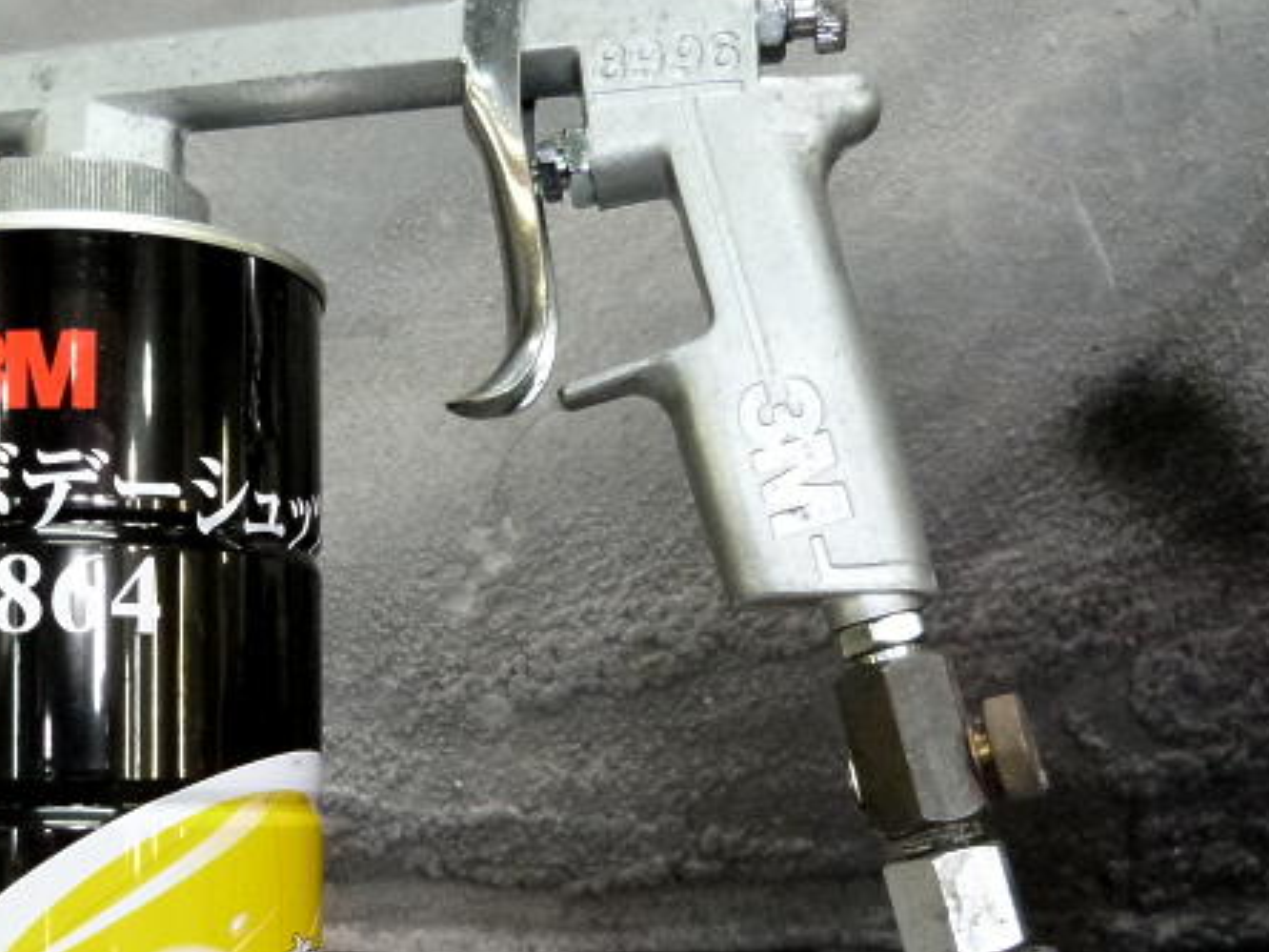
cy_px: 712
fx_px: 1650
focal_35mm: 45
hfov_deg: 40.6
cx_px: 283
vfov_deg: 31.6
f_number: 2.8
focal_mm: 4.5
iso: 500
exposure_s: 1/60
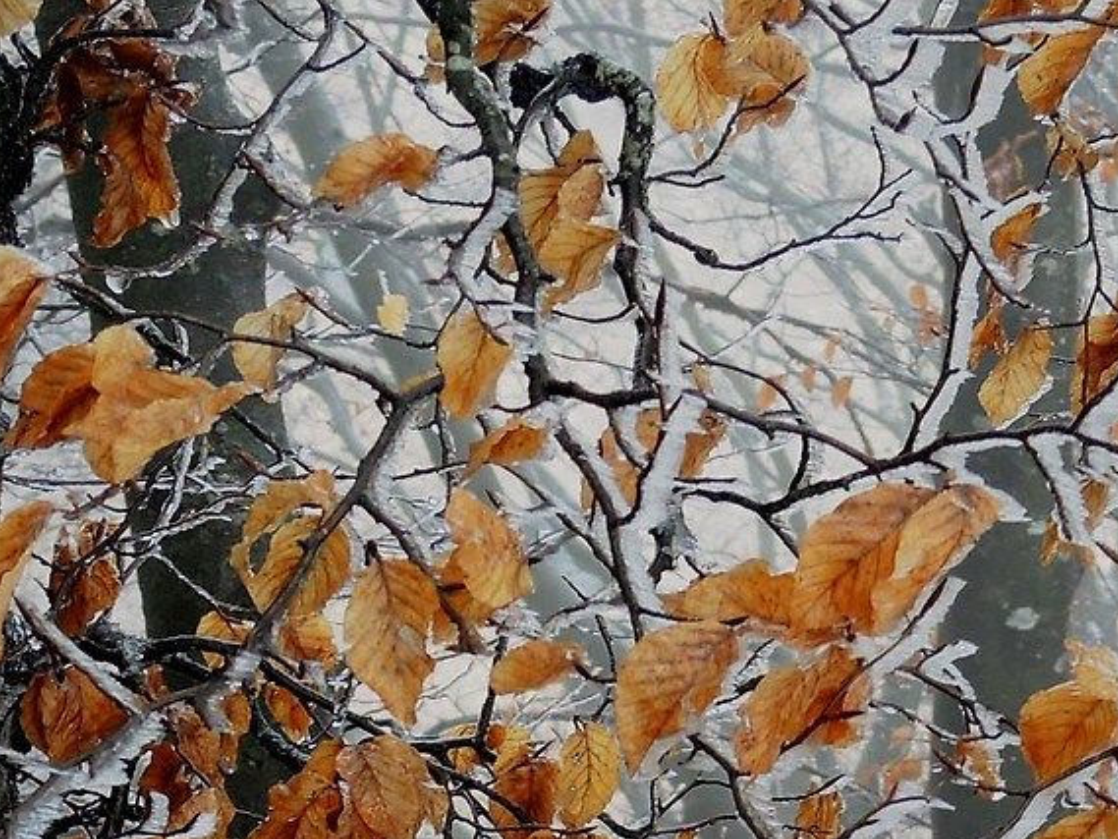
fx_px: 6816
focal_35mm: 211
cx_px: 841
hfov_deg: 9.4
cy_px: 1295
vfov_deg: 6.9
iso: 80
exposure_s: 1/60
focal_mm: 11
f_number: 2.8
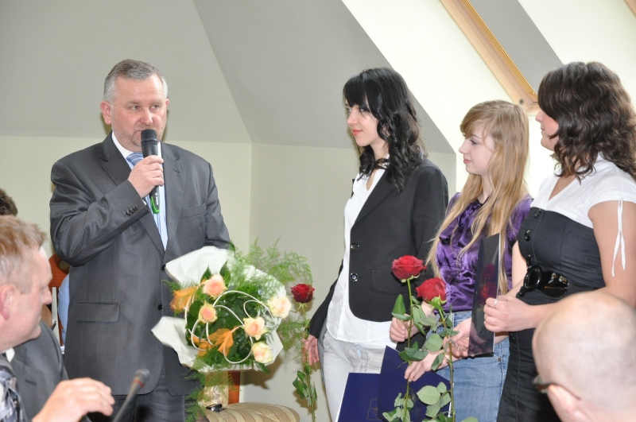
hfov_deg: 16.1
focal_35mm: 128
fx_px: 2249
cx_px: 318
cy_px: 211
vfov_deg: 10.7
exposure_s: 1/60
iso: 1000
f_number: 6.3
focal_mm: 85
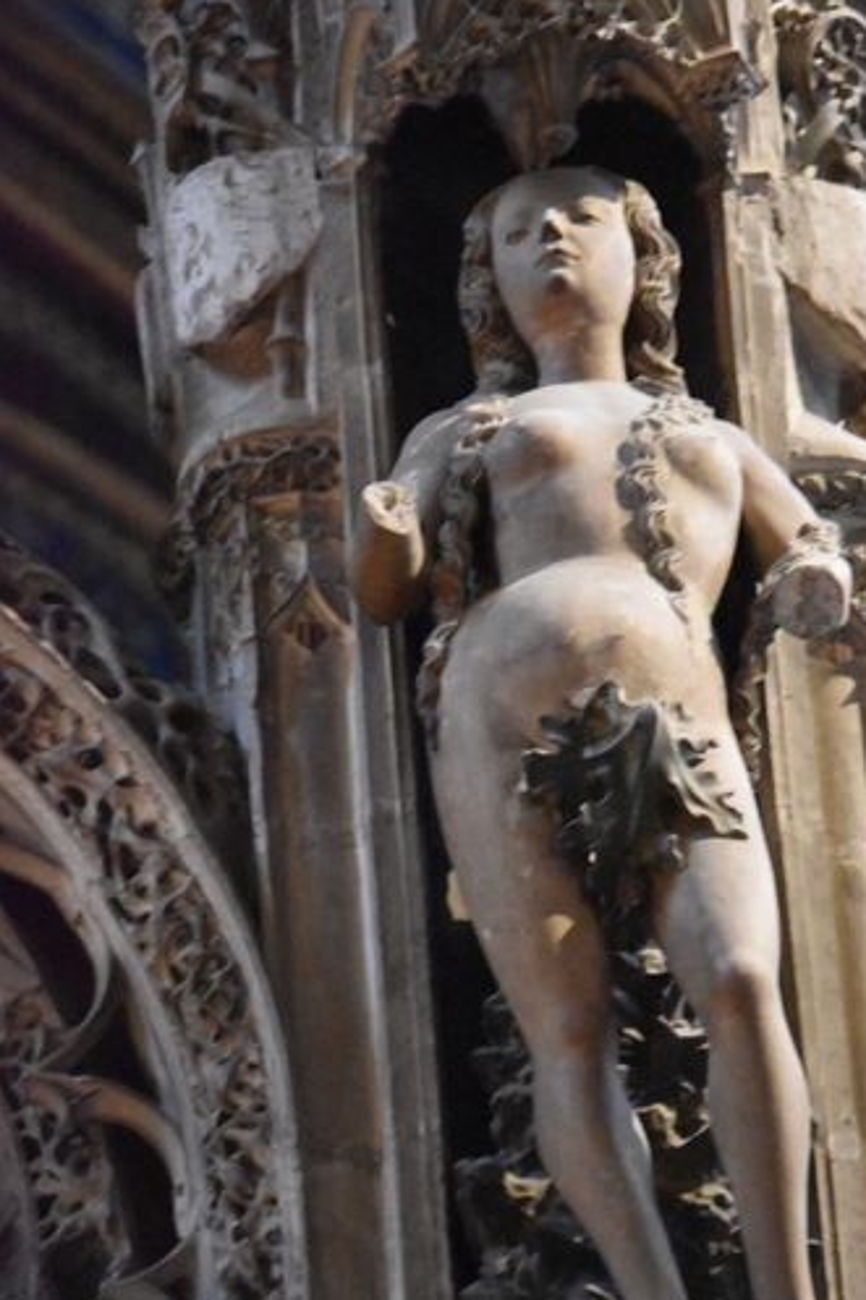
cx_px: 608
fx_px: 11832
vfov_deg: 6.3
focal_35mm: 328
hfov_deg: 4.2
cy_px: 725
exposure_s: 1/50
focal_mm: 155
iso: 12800
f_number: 5.3
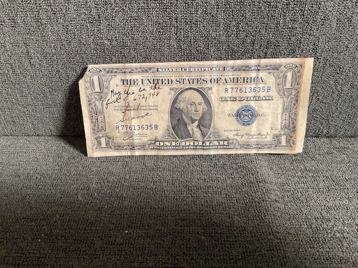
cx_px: 179
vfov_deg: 48.2
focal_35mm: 29
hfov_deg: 61.7
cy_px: 134
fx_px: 300
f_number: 1.8
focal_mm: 3
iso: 200
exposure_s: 1/60
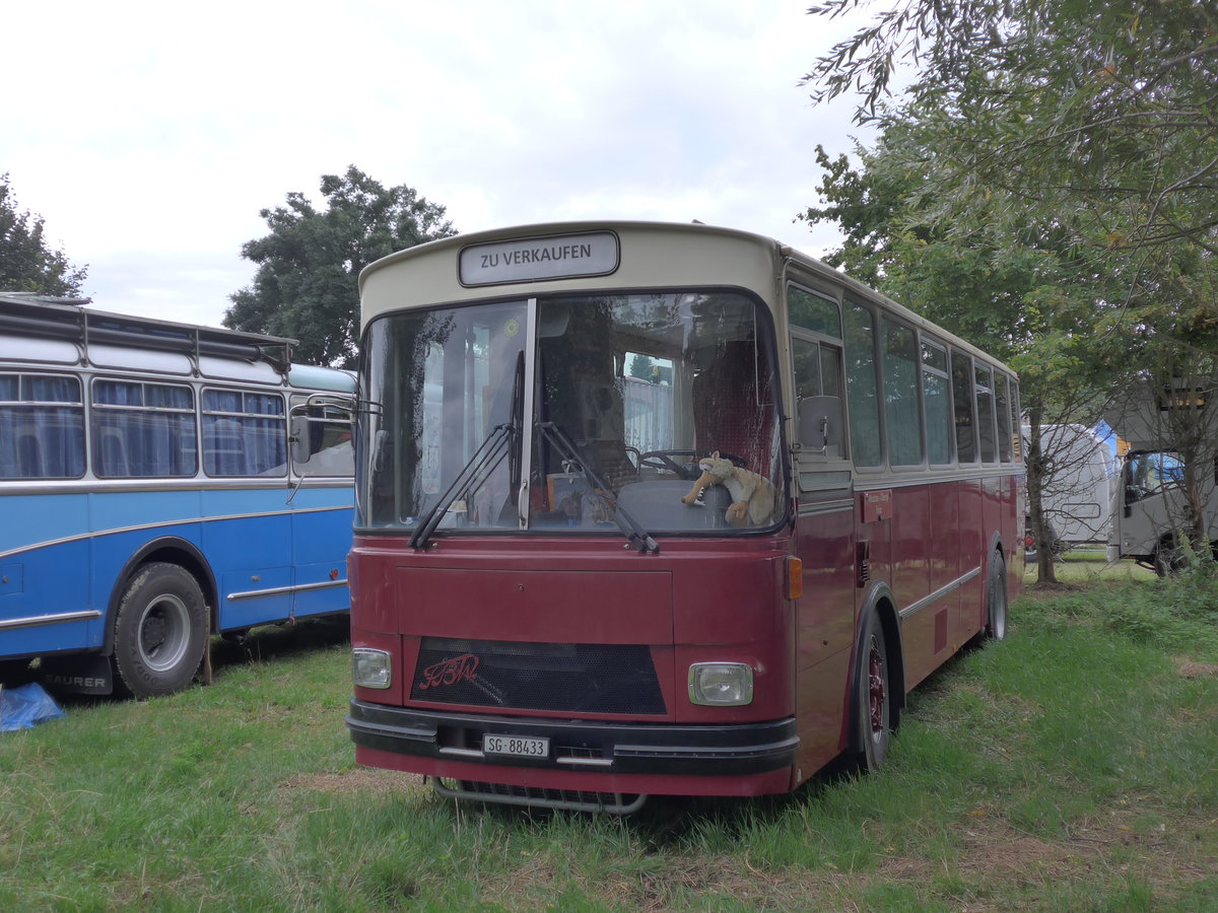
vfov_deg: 36.8
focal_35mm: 39
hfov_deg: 47.9
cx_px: 609
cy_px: 456
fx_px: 1372
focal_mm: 8
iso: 160
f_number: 2.5
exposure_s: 1/250
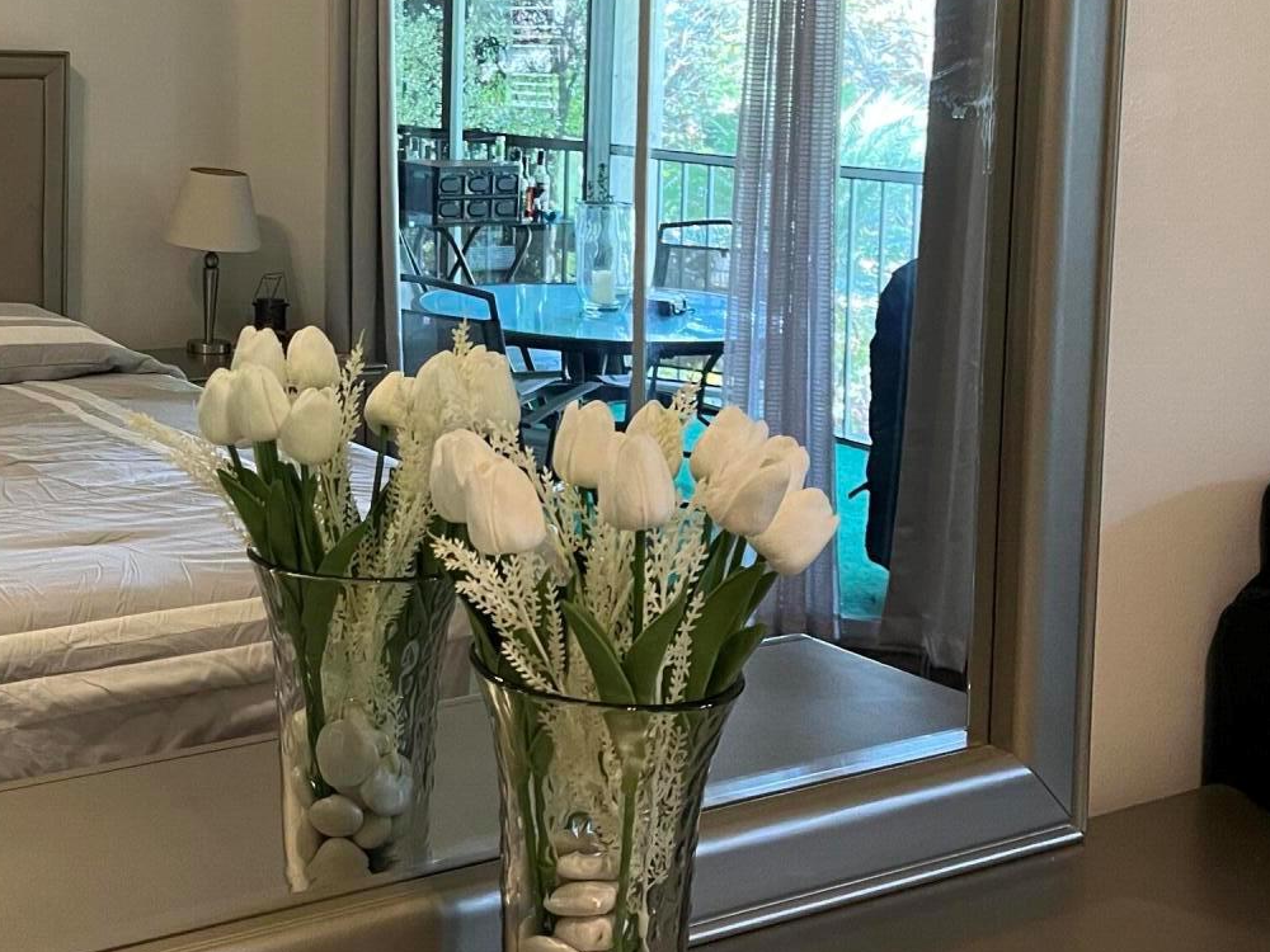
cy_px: 225
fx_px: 1908
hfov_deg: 35.1
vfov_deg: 27.6
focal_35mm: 52
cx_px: 180
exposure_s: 1/60
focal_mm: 5.1
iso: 320
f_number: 1.6
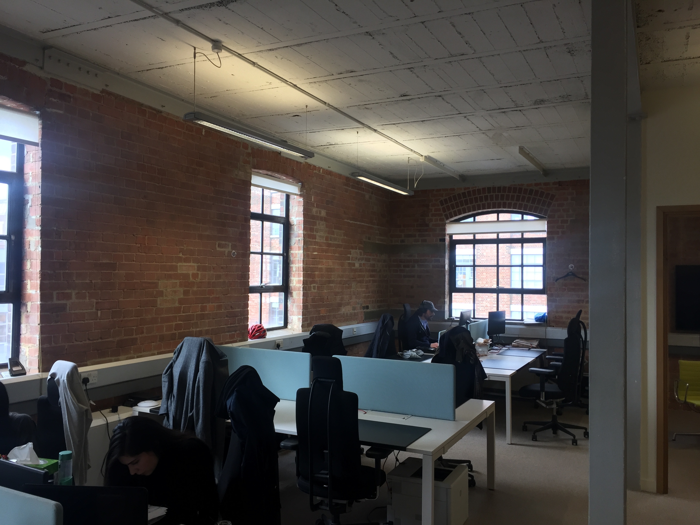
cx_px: 350
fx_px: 586
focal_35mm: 29
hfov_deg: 61.7
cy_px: 262
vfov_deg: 48.2
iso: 50
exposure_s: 1/100
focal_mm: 4.15
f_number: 2.2
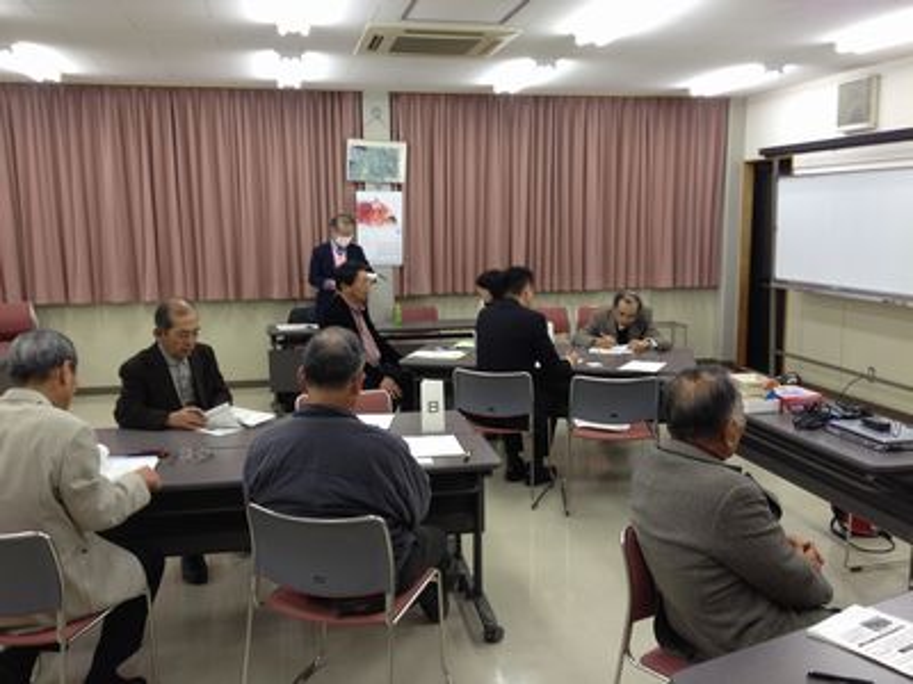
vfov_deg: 40.7
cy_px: 342
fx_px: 923
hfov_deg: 52.6
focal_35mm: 35
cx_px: 456
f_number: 2.4
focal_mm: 4.28
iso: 50
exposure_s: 1/24
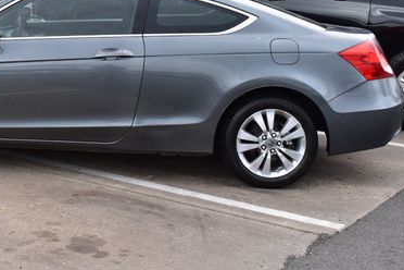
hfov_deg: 26.5
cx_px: 78
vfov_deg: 18.0
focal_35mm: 75
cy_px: 50
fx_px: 840
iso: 400
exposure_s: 1/200
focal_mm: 29
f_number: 10
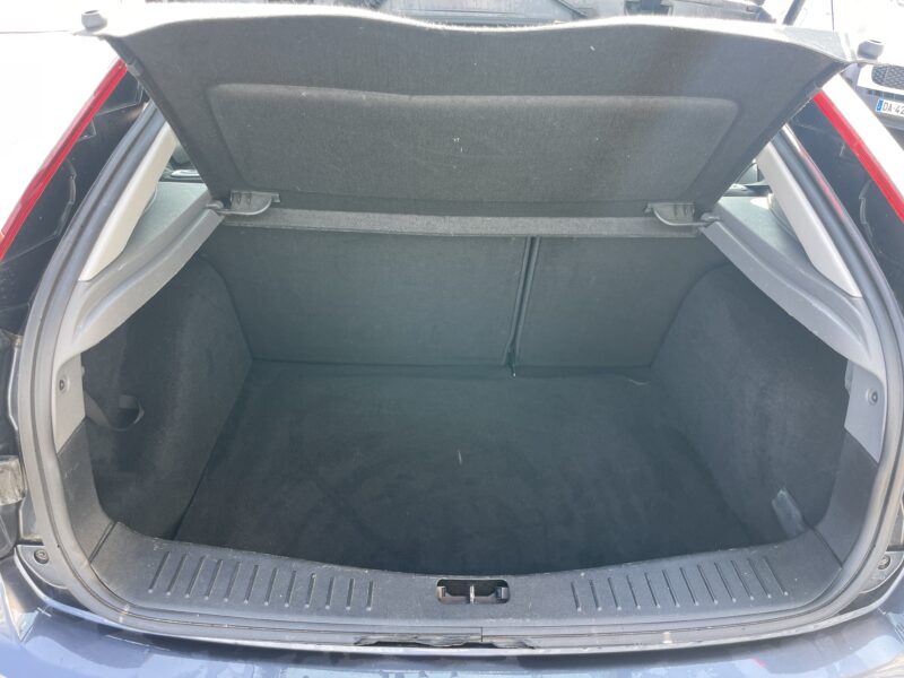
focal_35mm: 26
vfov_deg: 53.1
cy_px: 339
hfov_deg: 67.3
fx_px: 679
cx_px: 452
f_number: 1.6
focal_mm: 4.2
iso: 64
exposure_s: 1/121
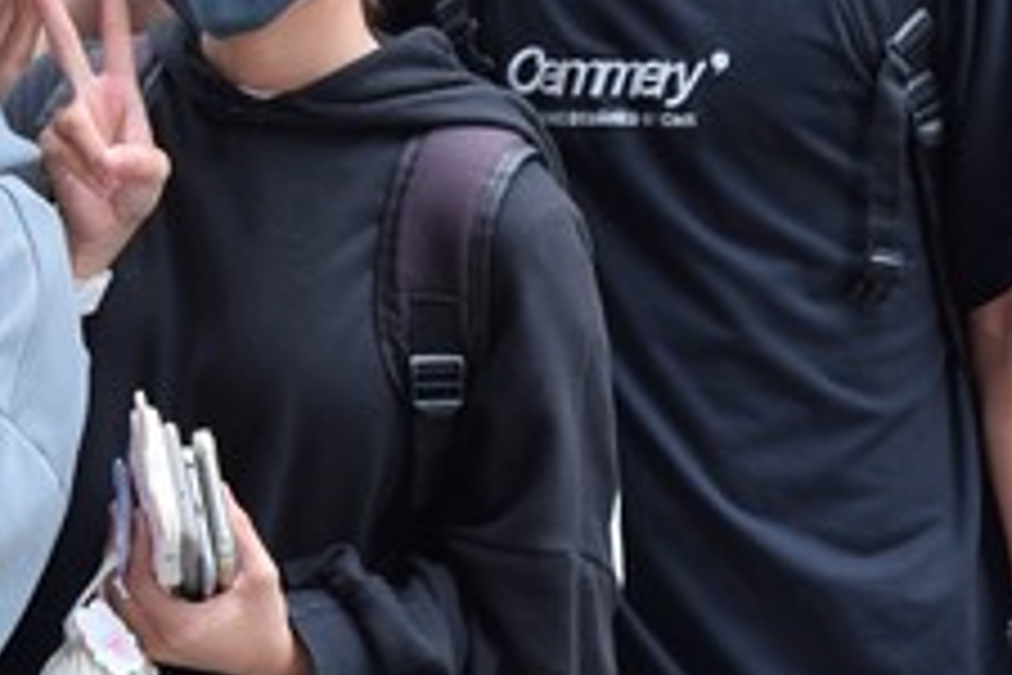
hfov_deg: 8.3
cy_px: 20
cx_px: 22
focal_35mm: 248
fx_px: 6971
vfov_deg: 5.5
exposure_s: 1/125
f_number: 5.6
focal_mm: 86
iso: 125
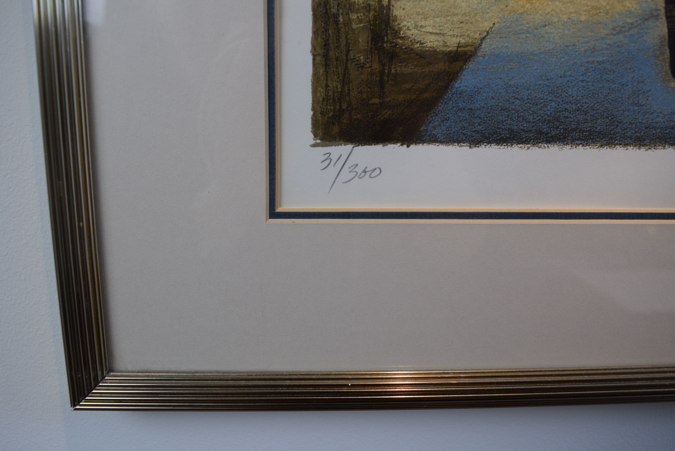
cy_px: 226
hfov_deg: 57.2
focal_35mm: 33
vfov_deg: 40.0
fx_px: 619
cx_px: 338
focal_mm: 22
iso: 400
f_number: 5.6
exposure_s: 1/125
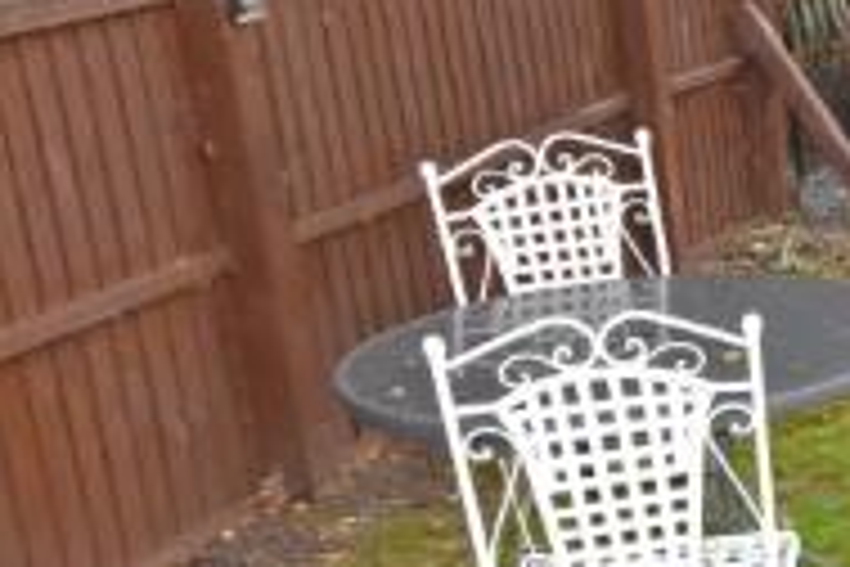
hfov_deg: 19.3
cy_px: 299
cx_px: 1502
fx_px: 1912
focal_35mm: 81
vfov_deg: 16.9
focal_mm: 10
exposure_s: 1/125
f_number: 5.6
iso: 500
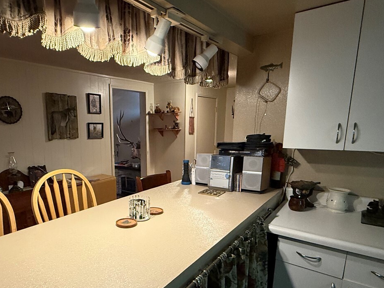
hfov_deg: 70.2
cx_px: 140
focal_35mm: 24
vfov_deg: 56.2
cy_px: 179
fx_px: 266
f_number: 2.2
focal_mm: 2.22
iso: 400
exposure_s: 1/60
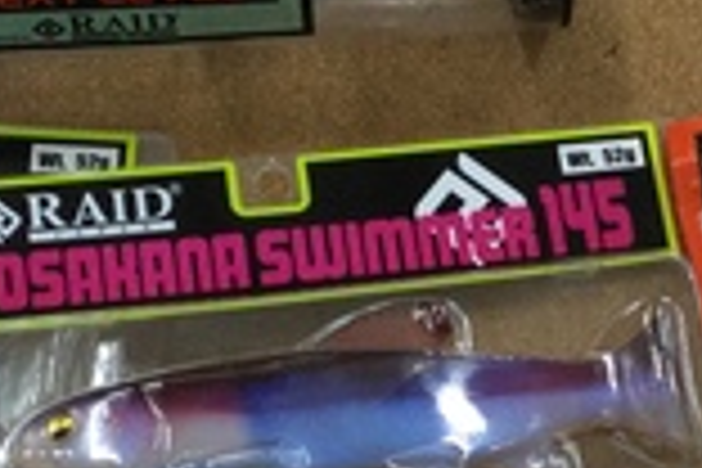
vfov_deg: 10.9
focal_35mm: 124
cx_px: 567
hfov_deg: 16.4
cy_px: 486
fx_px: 2418
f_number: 2.4
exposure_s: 1/30
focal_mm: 3.3
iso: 32
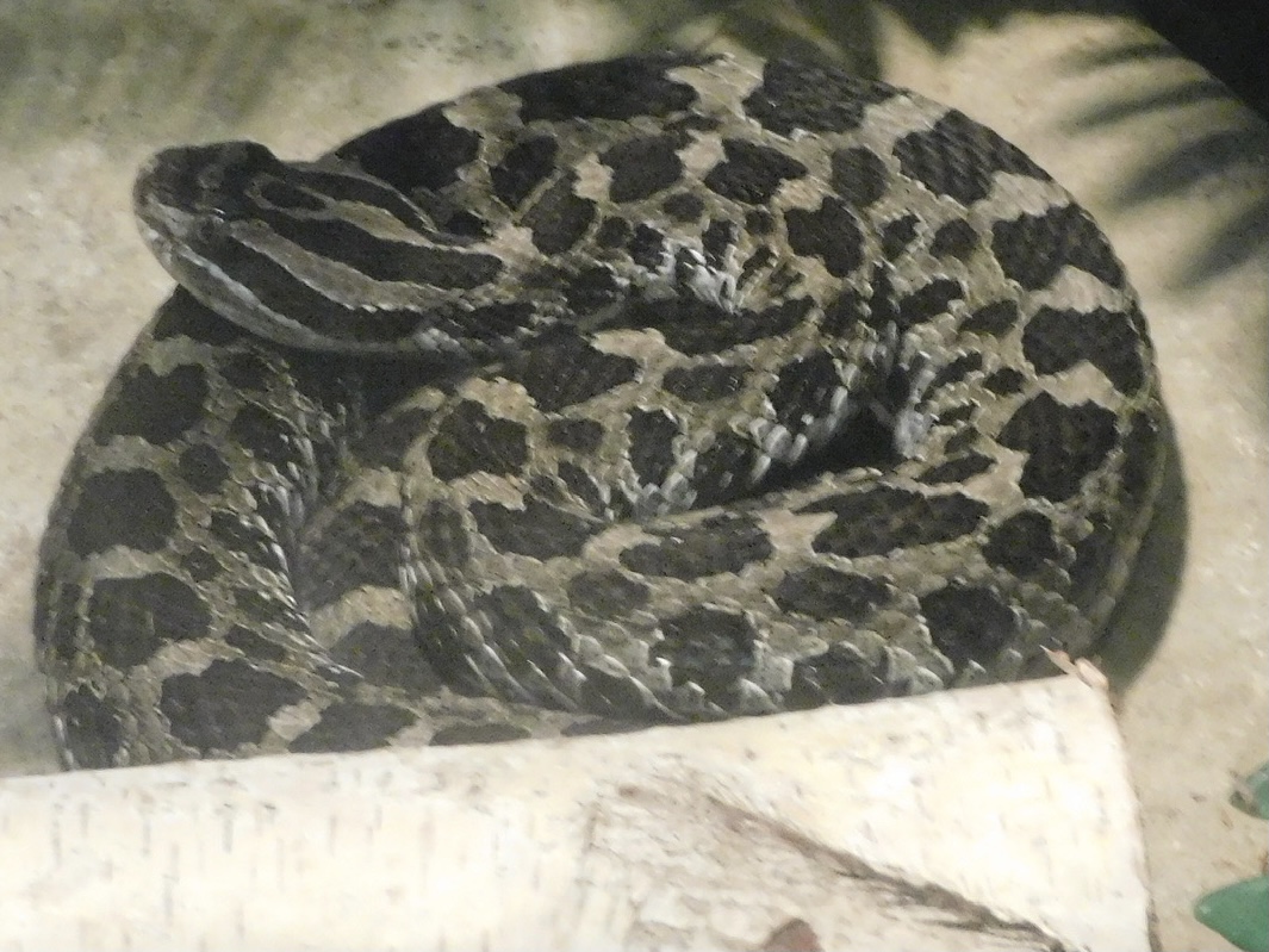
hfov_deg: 14.6
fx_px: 4950
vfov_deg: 11.0
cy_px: 476
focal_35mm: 135
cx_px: 634
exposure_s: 1/30
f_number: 5
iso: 1000
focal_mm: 24.2
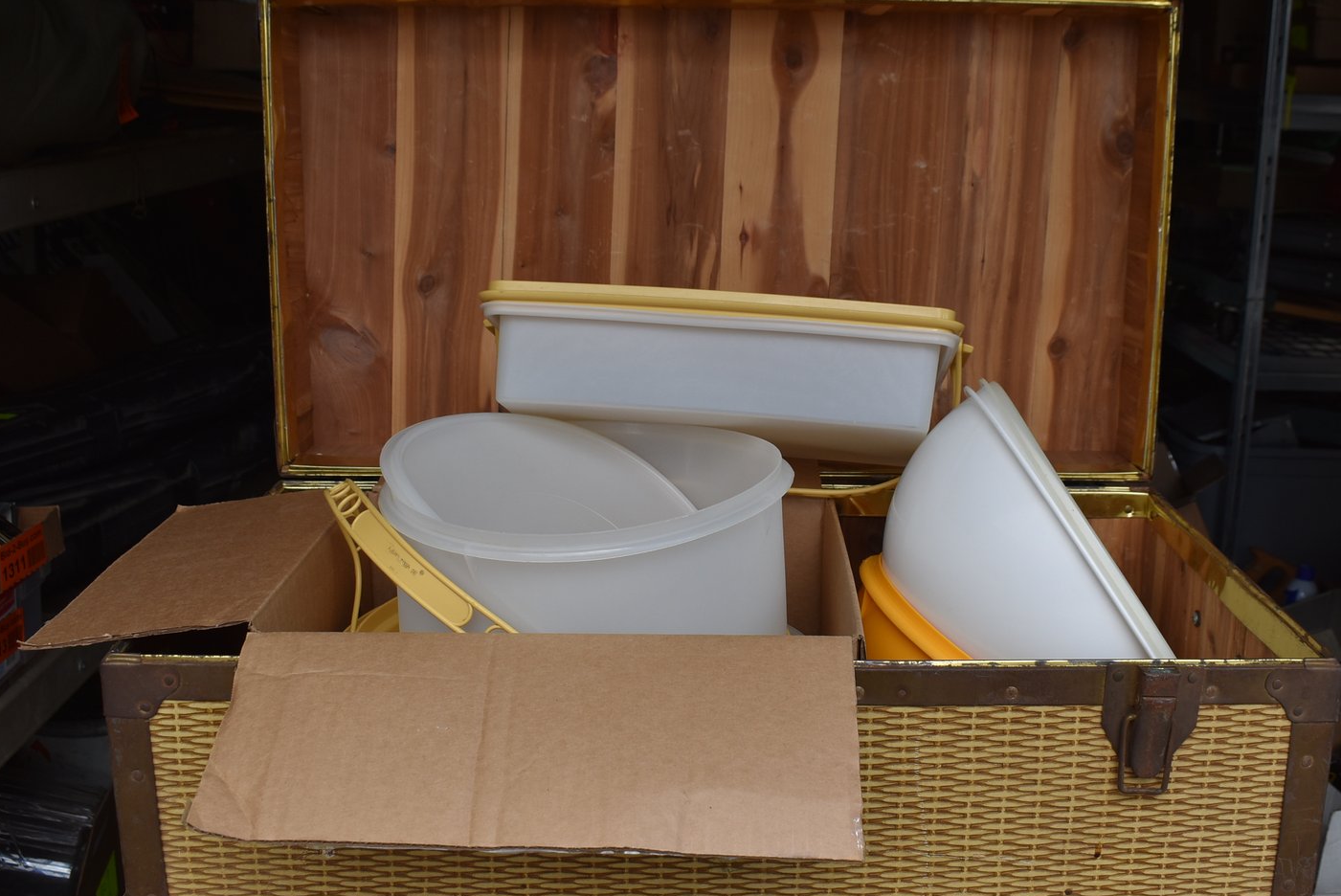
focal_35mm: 40
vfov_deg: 33.4
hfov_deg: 48.3
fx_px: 1491
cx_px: 745
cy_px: 466
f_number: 7.1
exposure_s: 1/250
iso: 200
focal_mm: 22
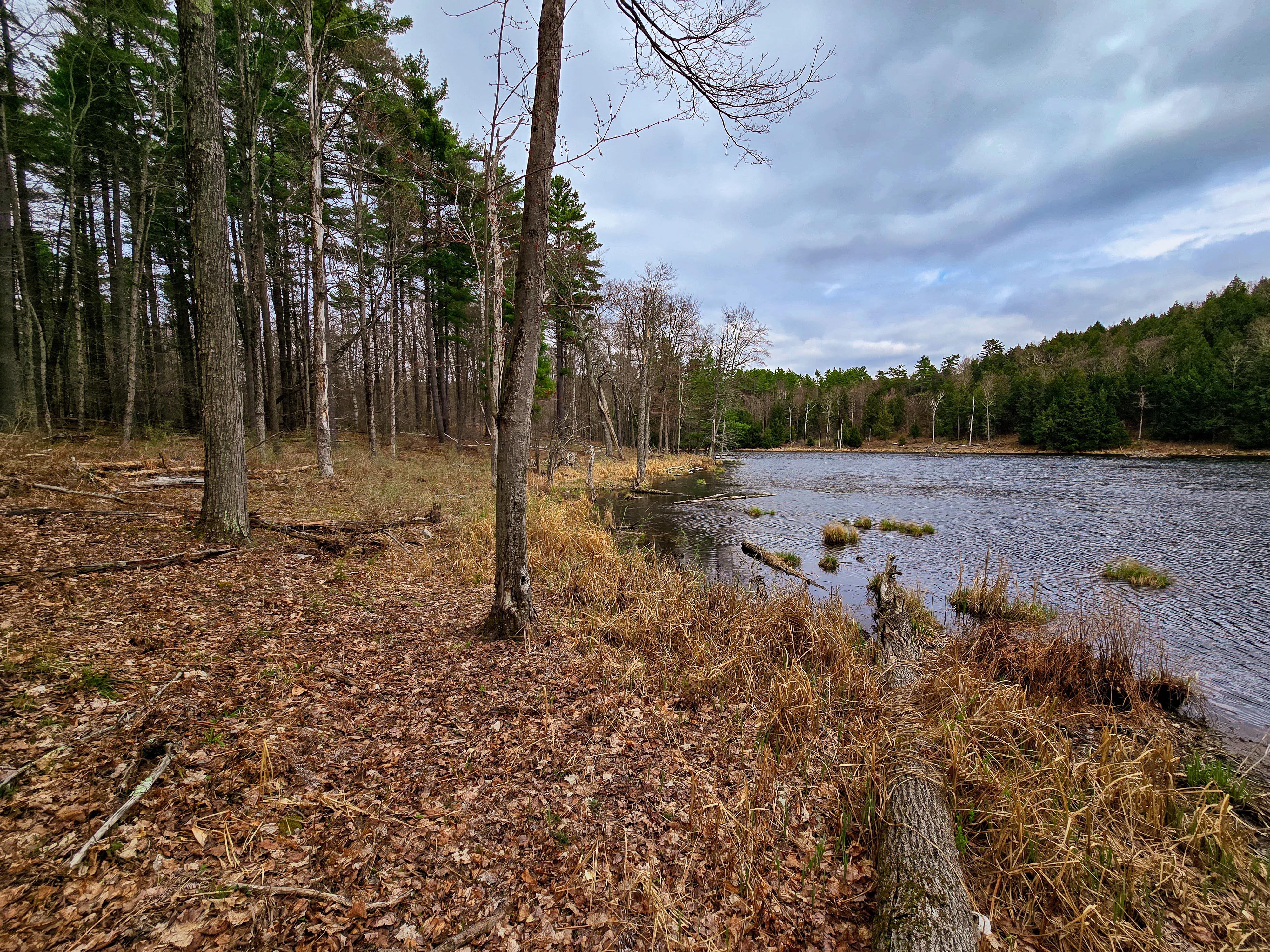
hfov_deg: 106.2
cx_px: 635
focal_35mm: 13
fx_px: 477
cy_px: 476
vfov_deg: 89.9
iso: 50
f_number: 2.2
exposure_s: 1/1800
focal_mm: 2.2
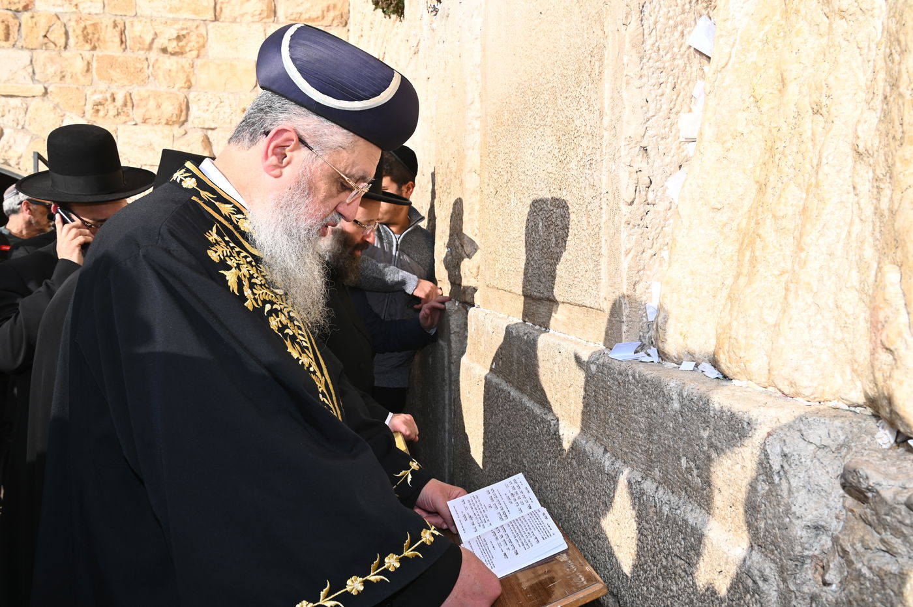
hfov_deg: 58.8
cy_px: 304
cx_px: 456
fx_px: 811
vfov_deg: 41.0
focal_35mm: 32
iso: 160
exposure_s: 1/160
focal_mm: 32
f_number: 13
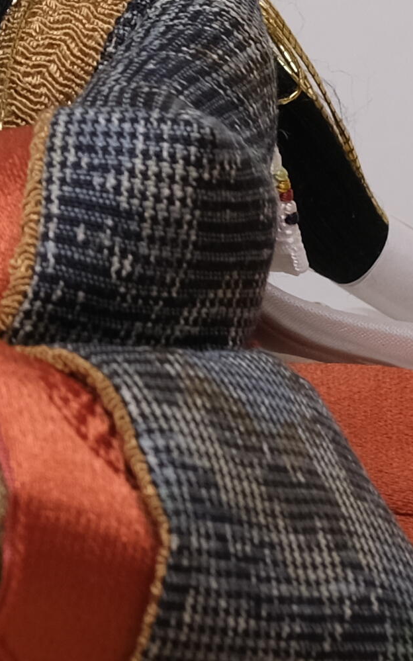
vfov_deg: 2.7
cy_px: -530
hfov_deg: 1.7
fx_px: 13765
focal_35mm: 764
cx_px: -829
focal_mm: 80
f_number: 8
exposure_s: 1/6
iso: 200
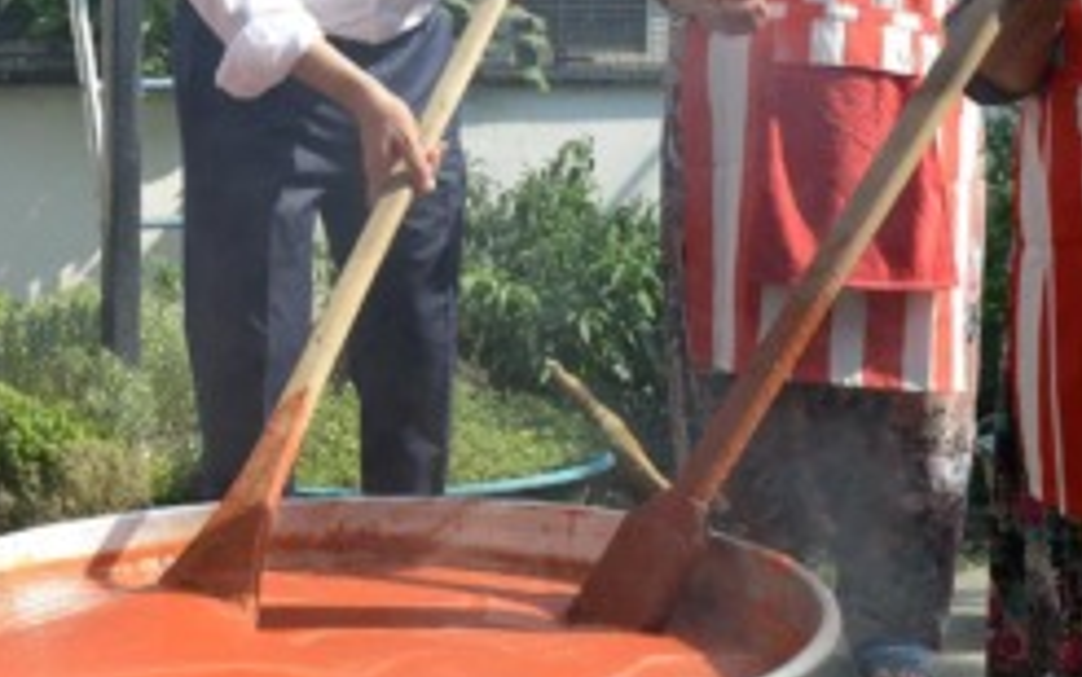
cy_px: -4
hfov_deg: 25.1
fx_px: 2390
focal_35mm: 81
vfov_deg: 15.8
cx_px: 233
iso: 500
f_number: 8
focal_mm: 31
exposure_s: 1/640
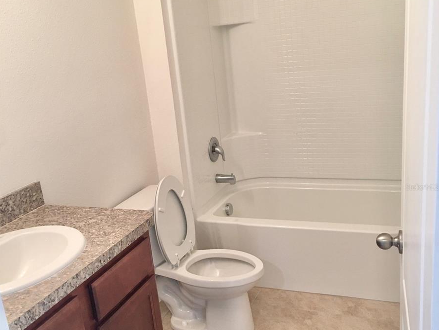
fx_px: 495
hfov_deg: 47.9
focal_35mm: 39
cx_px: 219
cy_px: 187
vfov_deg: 36.8
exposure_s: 1/15
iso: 64
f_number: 2.2
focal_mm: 4.15
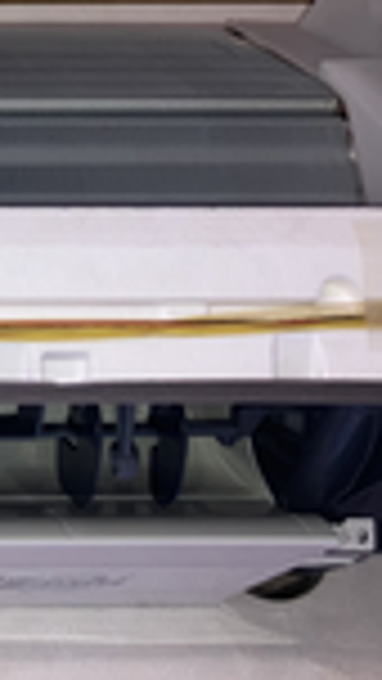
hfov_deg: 13.1
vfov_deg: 25.7
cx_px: -369
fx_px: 1458
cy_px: 126
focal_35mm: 81
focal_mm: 3.99
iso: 32
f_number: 1.8
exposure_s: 1/29
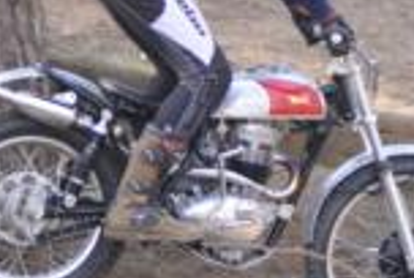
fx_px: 4724
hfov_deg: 5.0
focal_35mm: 410
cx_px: 232
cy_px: 37
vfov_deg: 3.4
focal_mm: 125
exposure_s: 1/160
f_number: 2.8
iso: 250
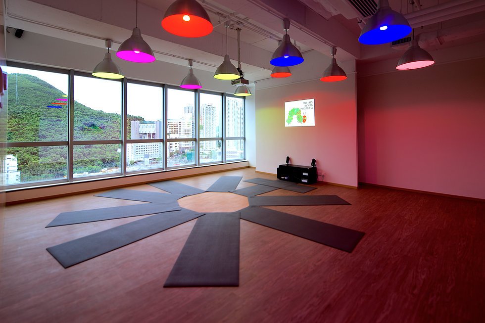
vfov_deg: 70.4
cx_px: 242
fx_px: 229
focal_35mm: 17
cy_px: 162
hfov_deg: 93.3
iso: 100
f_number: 11
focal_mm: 17
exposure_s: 1/2
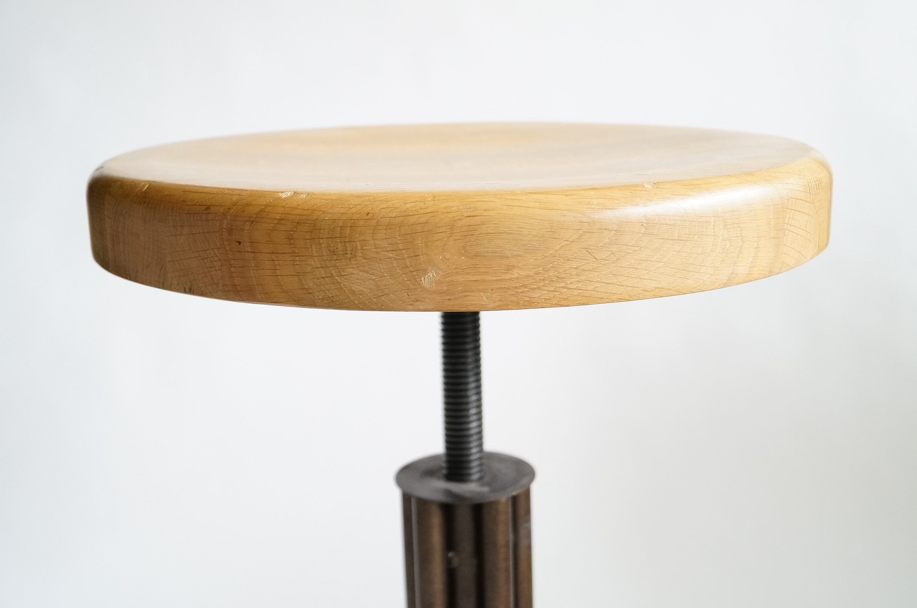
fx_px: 1068
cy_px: 304
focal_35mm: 42
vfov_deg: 31.8
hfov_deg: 46.5
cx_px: 458
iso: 1000
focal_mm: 28
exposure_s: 1/60
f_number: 4.5
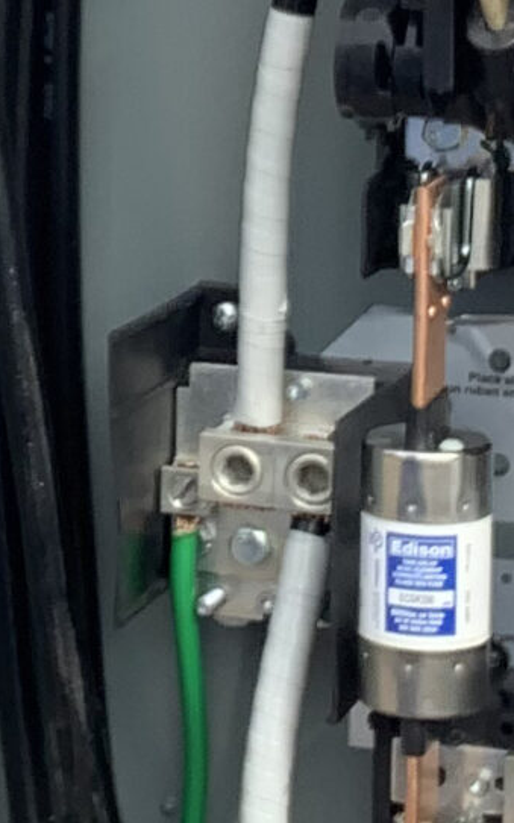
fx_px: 3589
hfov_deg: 8.2
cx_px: 8
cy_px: 73
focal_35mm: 160
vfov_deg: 13.0
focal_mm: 2.87
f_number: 2.2
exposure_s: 1/566
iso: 16
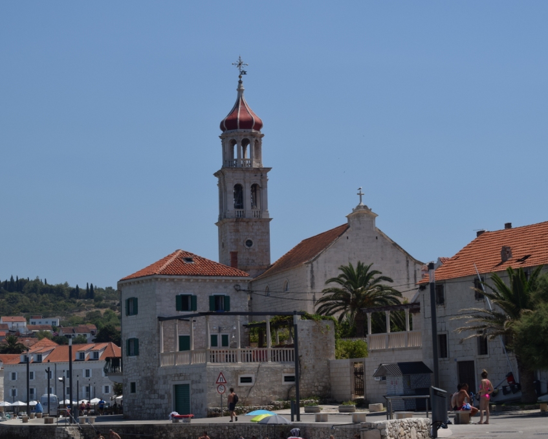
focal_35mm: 94
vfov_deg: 16.4
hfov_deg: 20.5
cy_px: 219
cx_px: 299
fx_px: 1518
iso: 250
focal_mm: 55
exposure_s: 1/250
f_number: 10
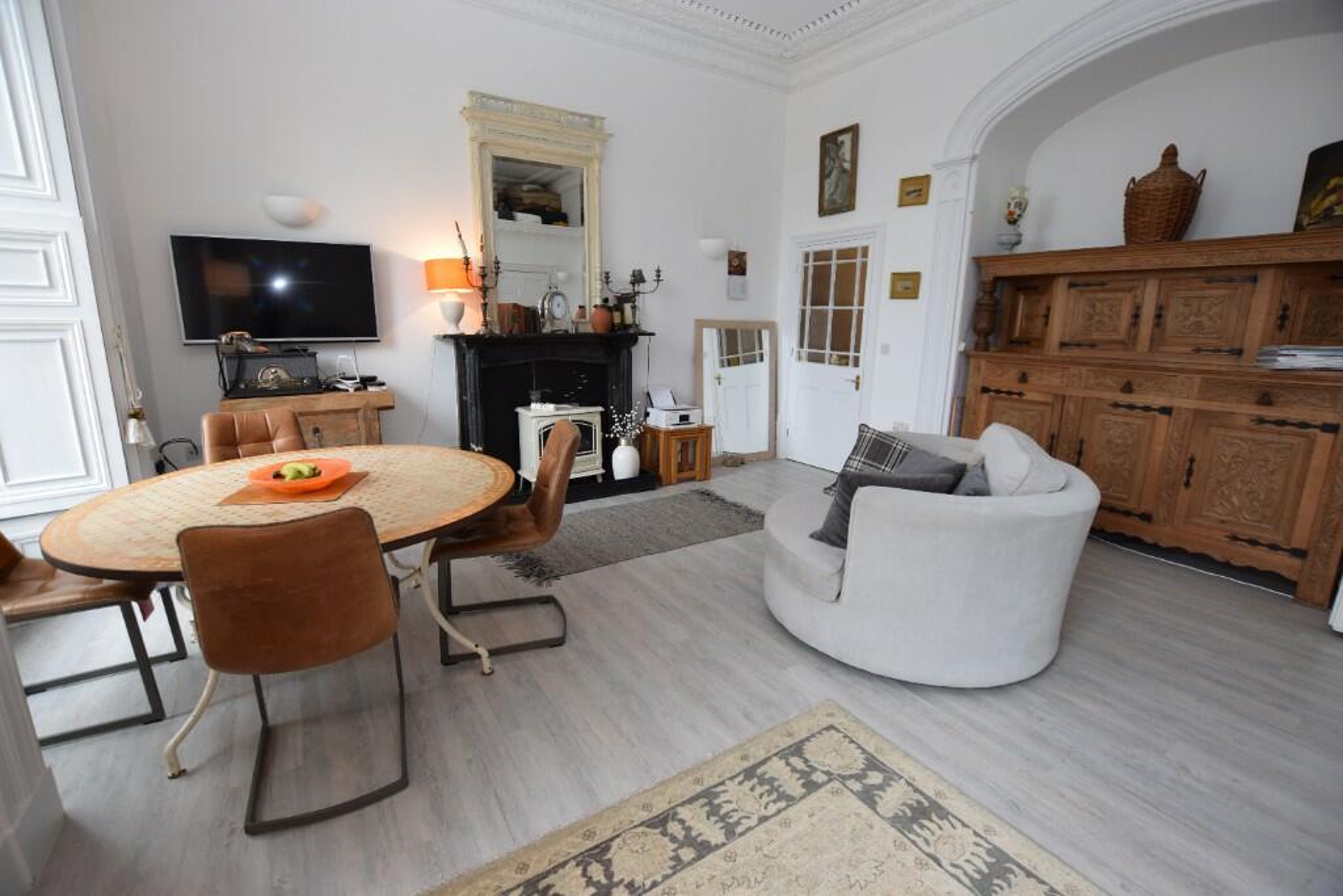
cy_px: 448
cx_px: 672
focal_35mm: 15
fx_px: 560
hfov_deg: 100.4
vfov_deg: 77.3
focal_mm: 10
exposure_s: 1/60
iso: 400
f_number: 4
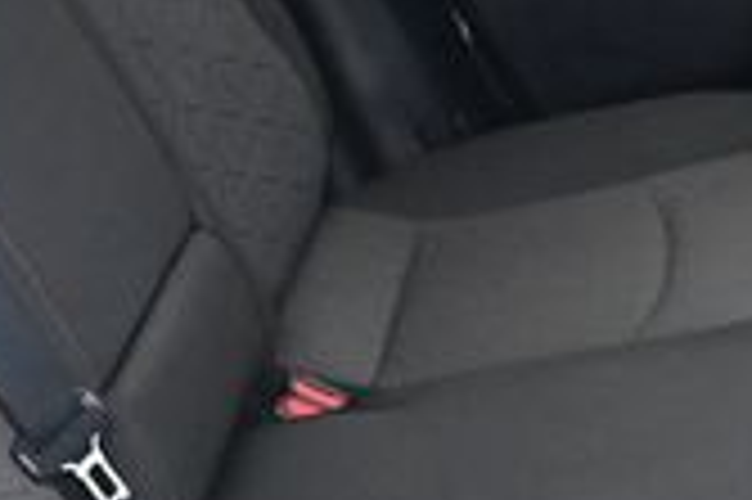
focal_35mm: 112
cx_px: 225
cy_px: 230
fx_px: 2336
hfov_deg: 18.2
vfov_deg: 12.2
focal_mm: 19.5
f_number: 3.8
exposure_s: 1/125
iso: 1600
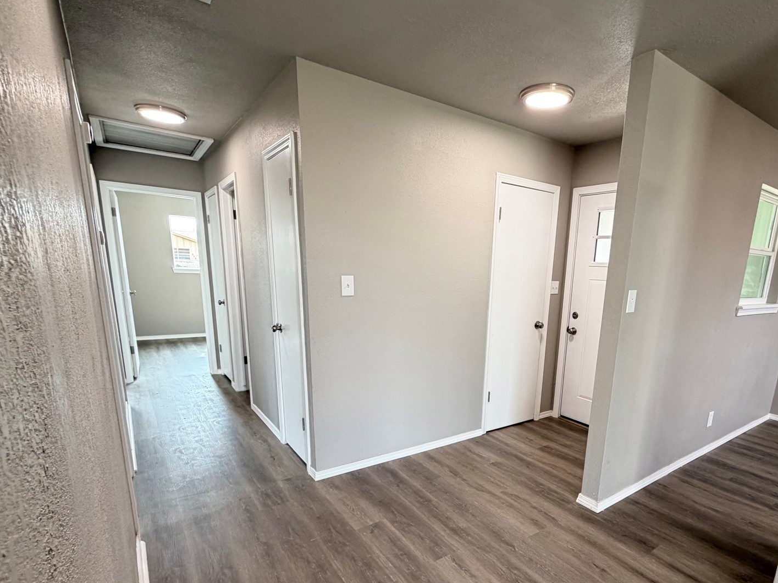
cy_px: 365
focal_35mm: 19
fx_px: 427
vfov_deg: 67.6
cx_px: 457
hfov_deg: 83.9
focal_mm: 2.22
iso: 200
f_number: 2.2
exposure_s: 1/60
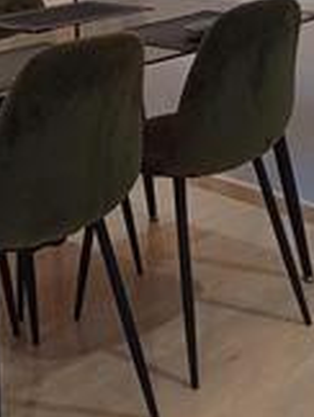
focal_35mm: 74
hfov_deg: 19.9
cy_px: -70
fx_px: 893
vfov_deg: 24.1
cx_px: 108
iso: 320
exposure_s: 1/33
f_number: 1.8
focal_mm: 4.65
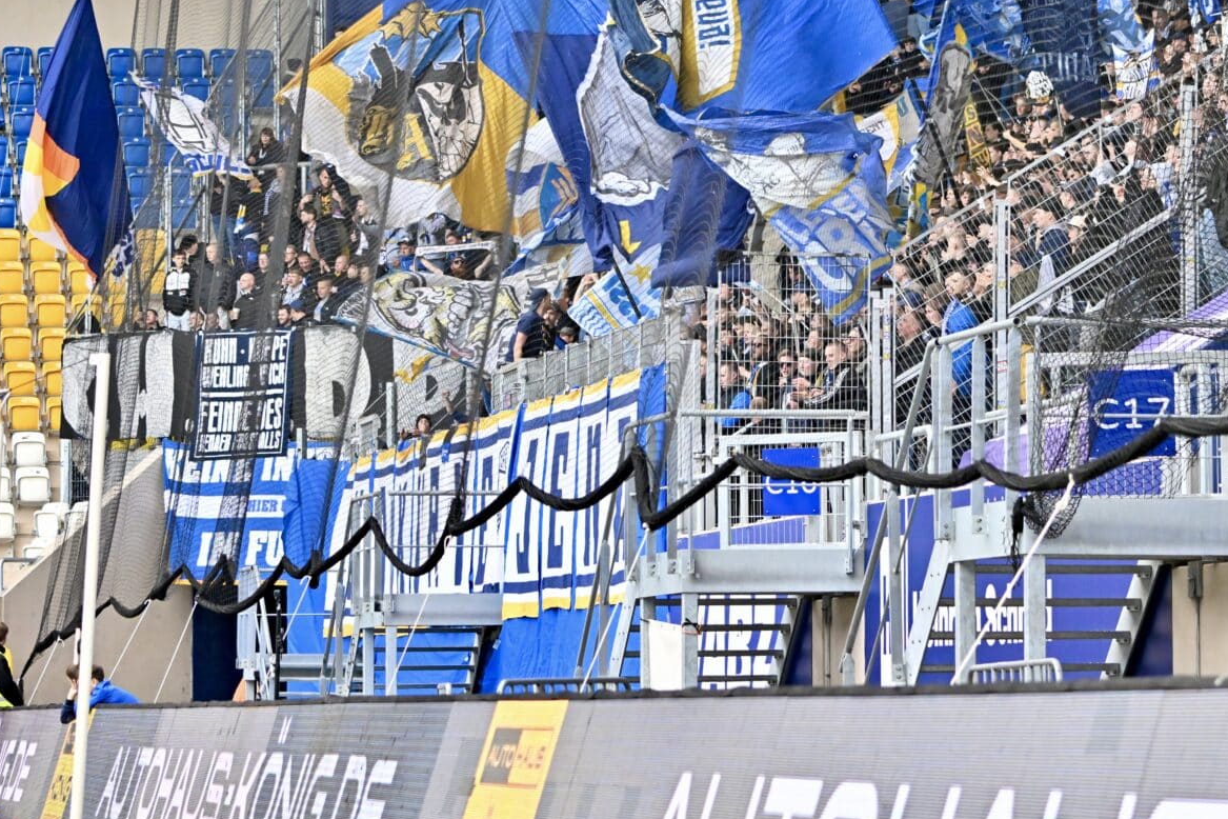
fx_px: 6583
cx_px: 913
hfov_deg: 10.6
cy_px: 136
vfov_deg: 7.1
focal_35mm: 193
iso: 2500
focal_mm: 110
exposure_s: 1/1600
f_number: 4.8
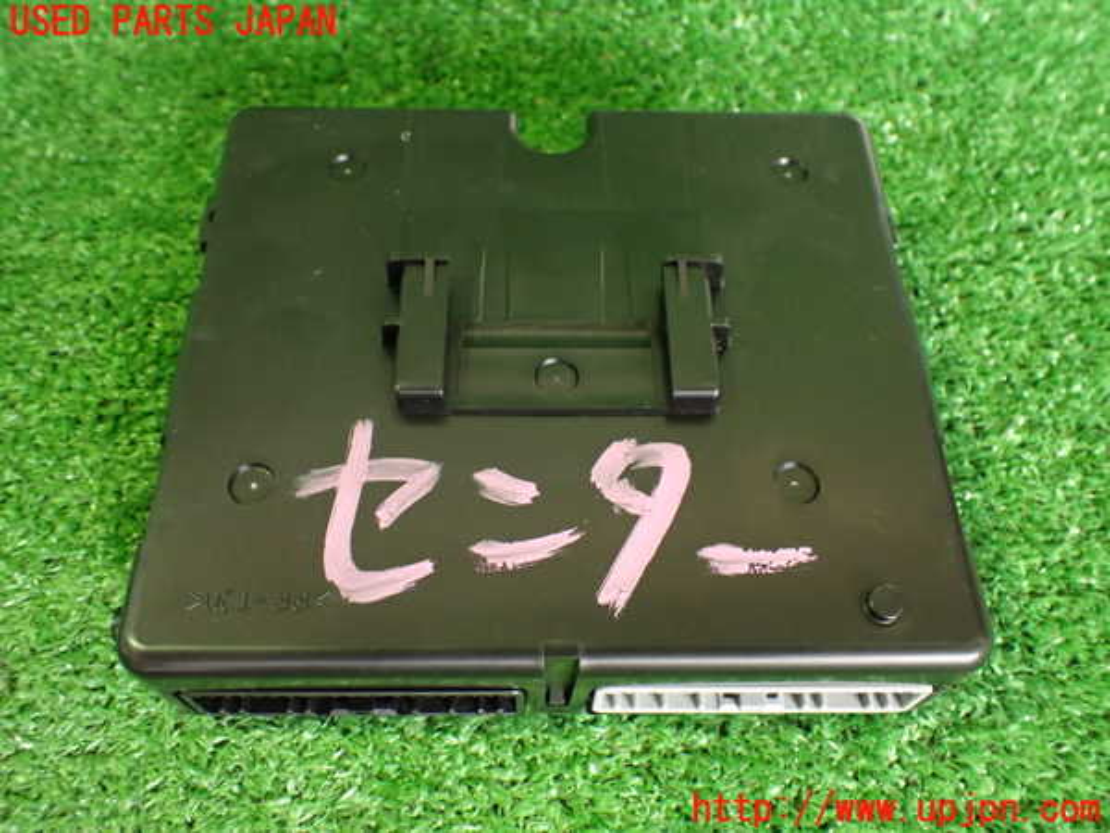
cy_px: 416
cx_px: 555
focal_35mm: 30
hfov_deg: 60.0
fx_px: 962
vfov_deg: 46.8
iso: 800
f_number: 2.3
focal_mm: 5.4
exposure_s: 1/30
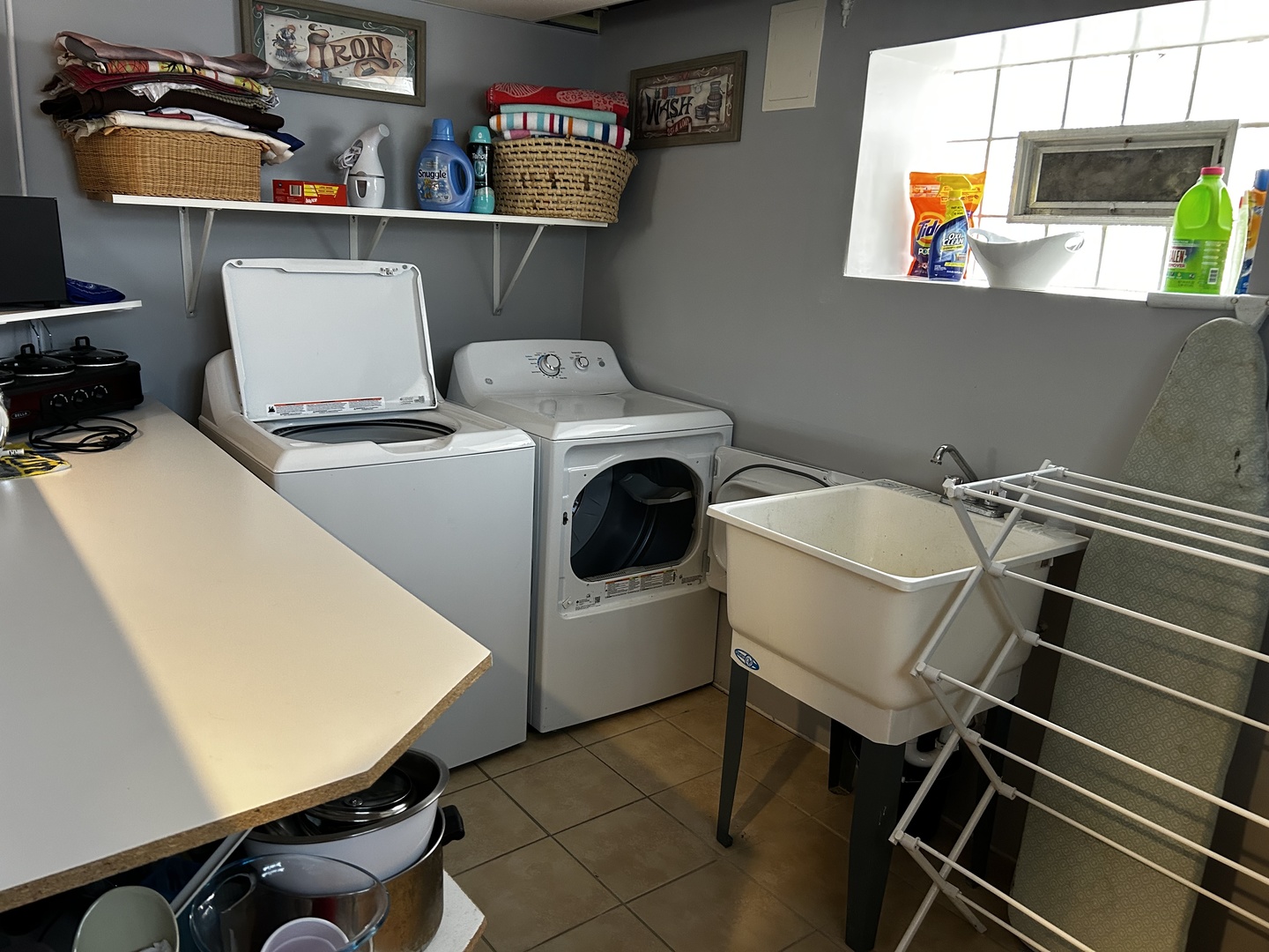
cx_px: 634
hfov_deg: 67.3
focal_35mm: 26
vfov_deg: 53.1
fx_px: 953
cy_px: 476
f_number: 1.5
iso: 250
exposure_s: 1/60
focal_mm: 5.7
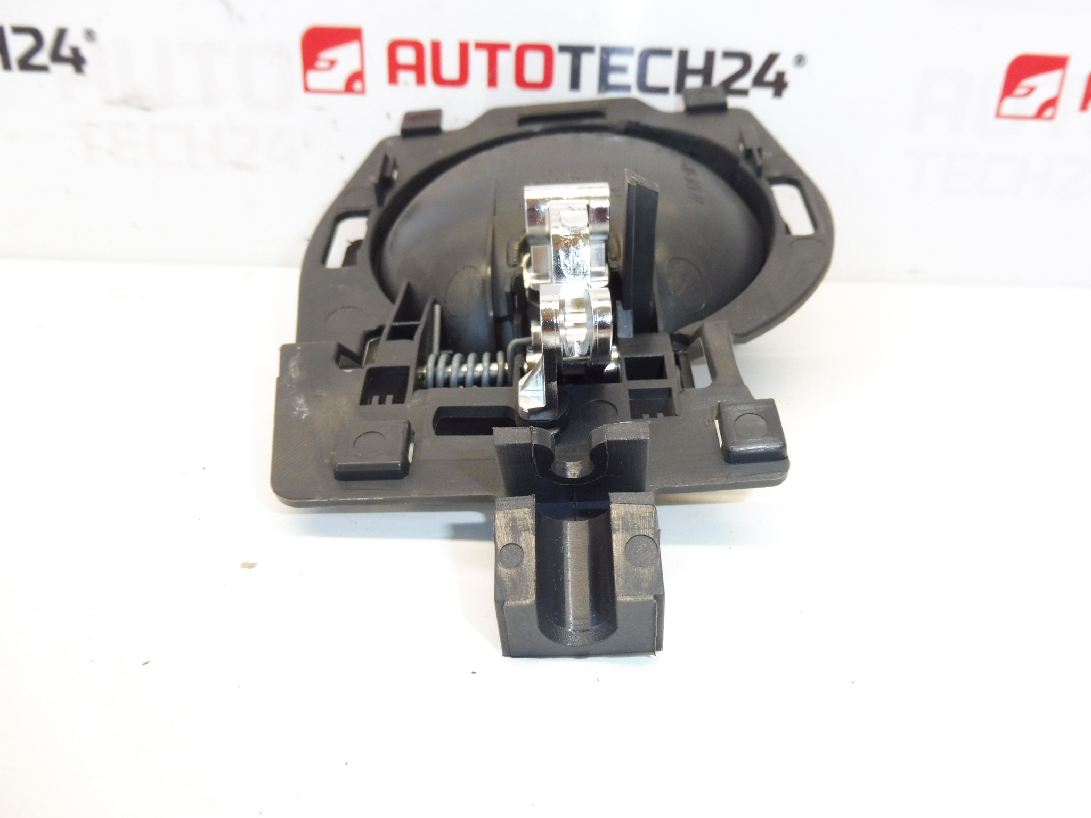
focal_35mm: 25
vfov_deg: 54.9
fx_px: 788
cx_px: 546
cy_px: 409
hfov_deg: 69.4
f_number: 3.5
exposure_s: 1/60
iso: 200
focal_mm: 4.4
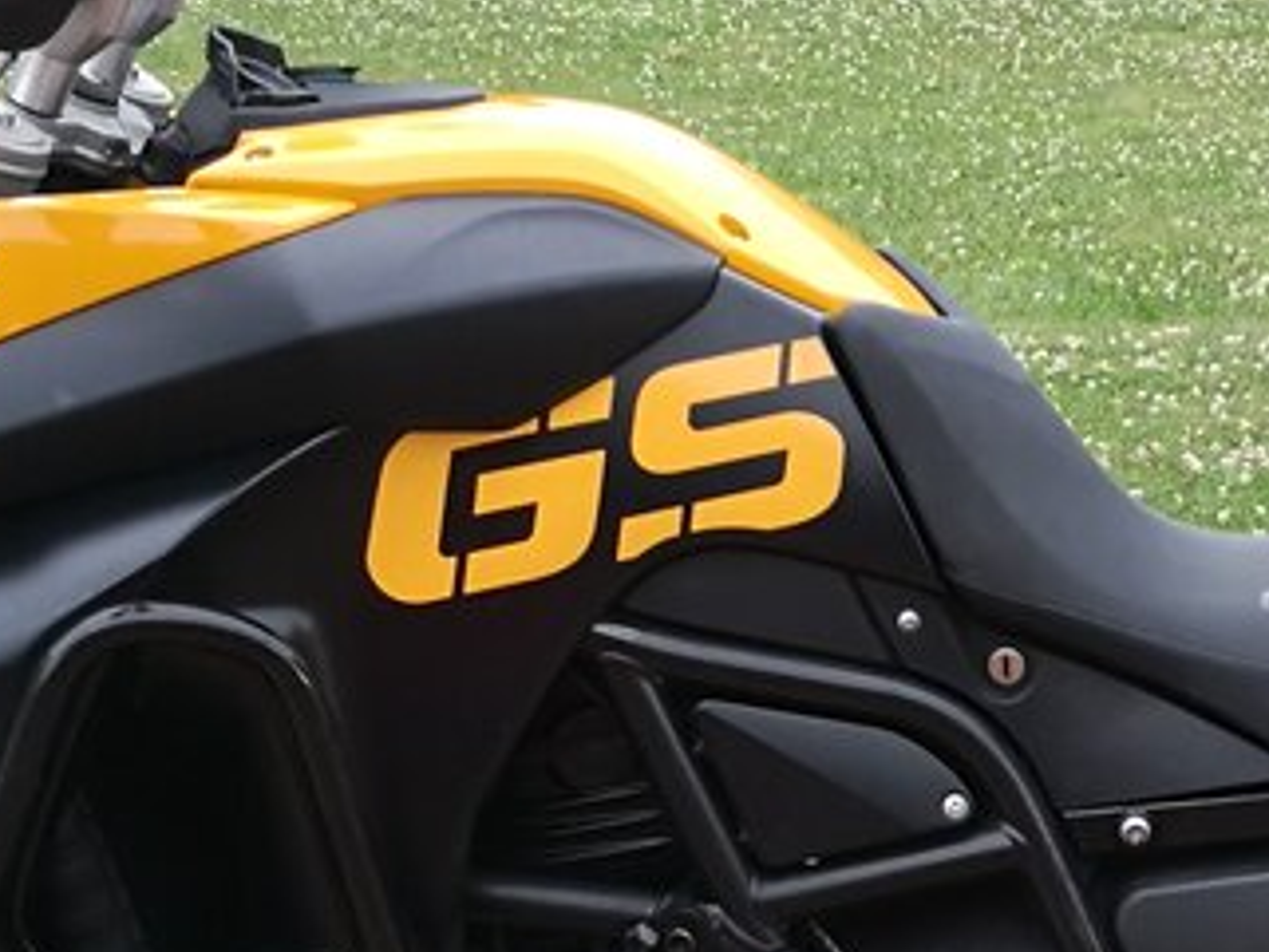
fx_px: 3704
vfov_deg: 14.5
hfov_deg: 19.1
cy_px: 822
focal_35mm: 101
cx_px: 1115
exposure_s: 1/100
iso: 64
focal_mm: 4.5
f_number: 2.2
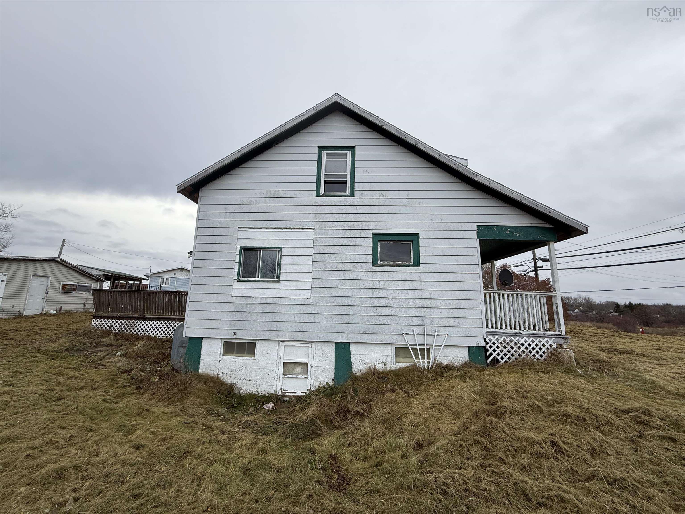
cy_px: 257
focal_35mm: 14
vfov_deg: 85.7
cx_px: 342
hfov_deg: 102.1
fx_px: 277
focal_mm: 2.22
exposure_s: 1/942
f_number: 2.2
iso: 50
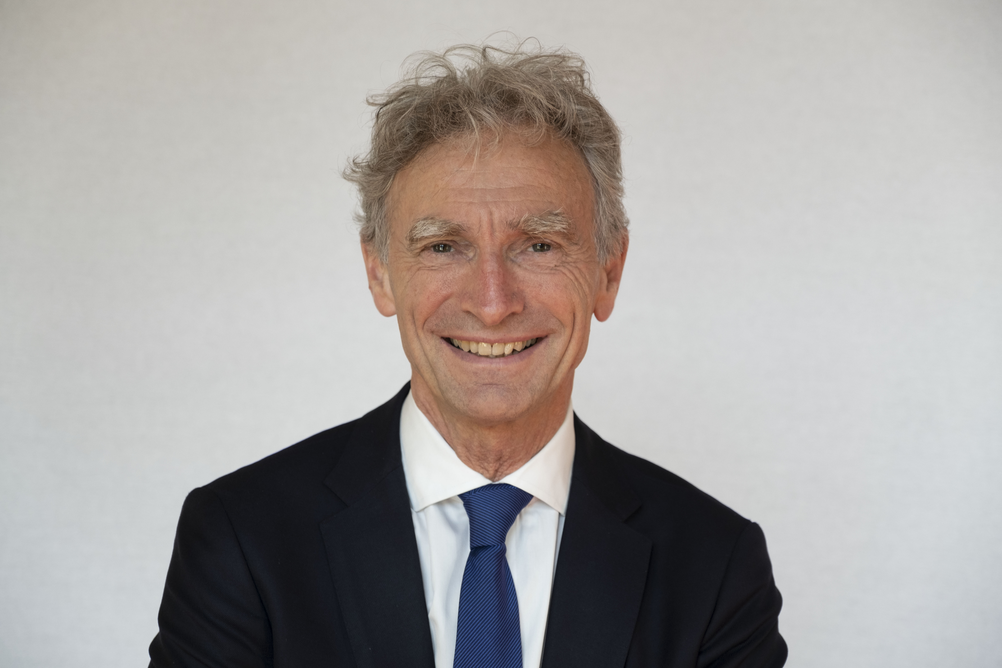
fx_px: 2310
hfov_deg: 24.5
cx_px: 501
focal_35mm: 83
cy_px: 334
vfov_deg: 16.5
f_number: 2.8
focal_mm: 55
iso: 320
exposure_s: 1/125
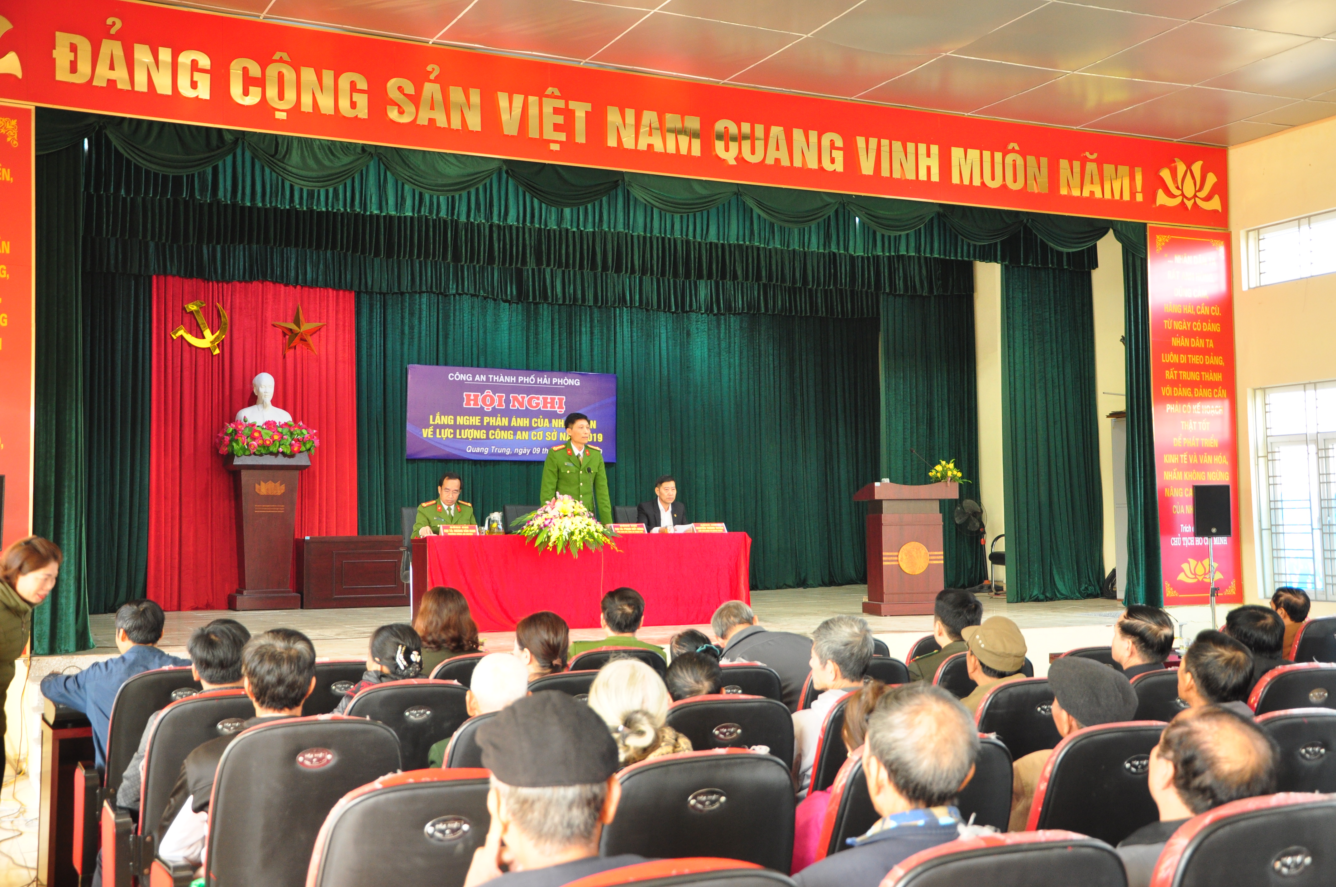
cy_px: 444
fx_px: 1557
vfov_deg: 31.8
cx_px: 668
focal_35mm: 42
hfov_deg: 46.4
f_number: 4
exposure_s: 1/50
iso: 640
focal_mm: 28
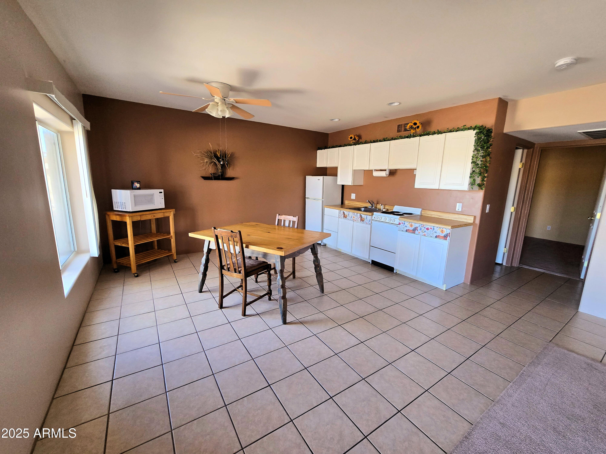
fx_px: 228
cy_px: 227
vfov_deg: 89.9
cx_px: 303
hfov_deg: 106.2
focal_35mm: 13
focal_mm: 2.2
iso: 200
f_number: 2.2
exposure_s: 1/60
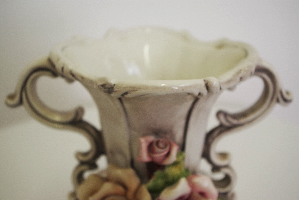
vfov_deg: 27.5
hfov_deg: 40.3
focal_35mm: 49
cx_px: 150
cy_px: 100
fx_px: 407
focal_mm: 32.5
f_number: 4
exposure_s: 1/60
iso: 400
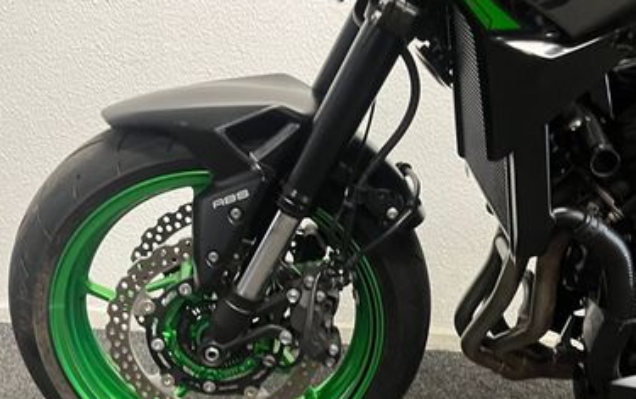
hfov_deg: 42.6
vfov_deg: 27.2
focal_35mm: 47
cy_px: 284
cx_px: 300
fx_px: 815
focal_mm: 5.1
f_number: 1.6
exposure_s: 1/50
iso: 250
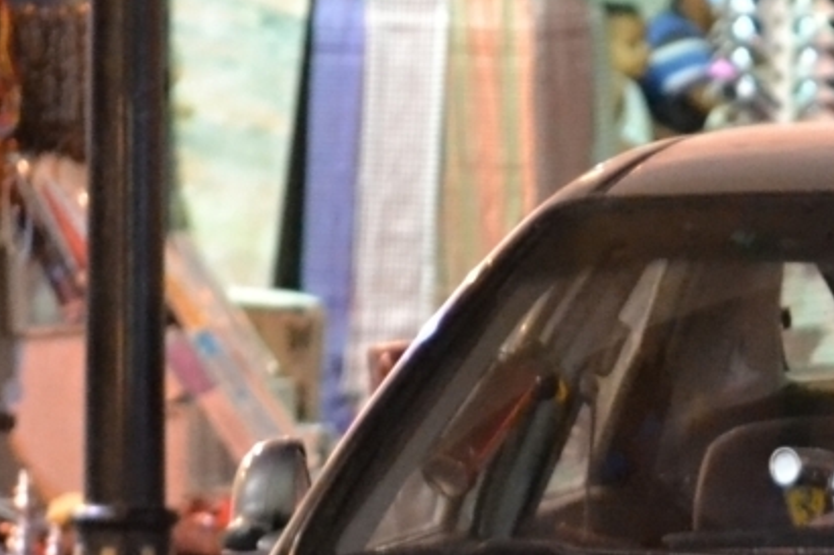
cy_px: 830
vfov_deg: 1.2
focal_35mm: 1172
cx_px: 1349
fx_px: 27139
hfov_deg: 1.8
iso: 3200
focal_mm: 200
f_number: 5.6
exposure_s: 1/25
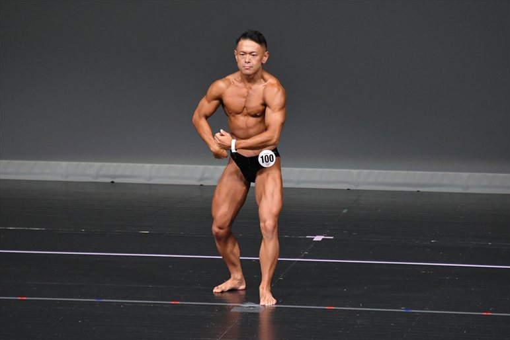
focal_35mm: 377
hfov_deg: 5.5
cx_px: 256
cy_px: 170
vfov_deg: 3.6
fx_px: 5340
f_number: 5.6
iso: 4000
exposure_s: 1/400
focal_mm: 250
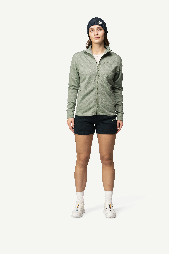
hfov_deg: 19.5
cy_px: 127
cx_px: 84
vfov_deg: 28.8
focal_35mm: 70
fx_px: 493
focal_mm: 70
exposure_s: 1/80
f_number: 5
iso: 500
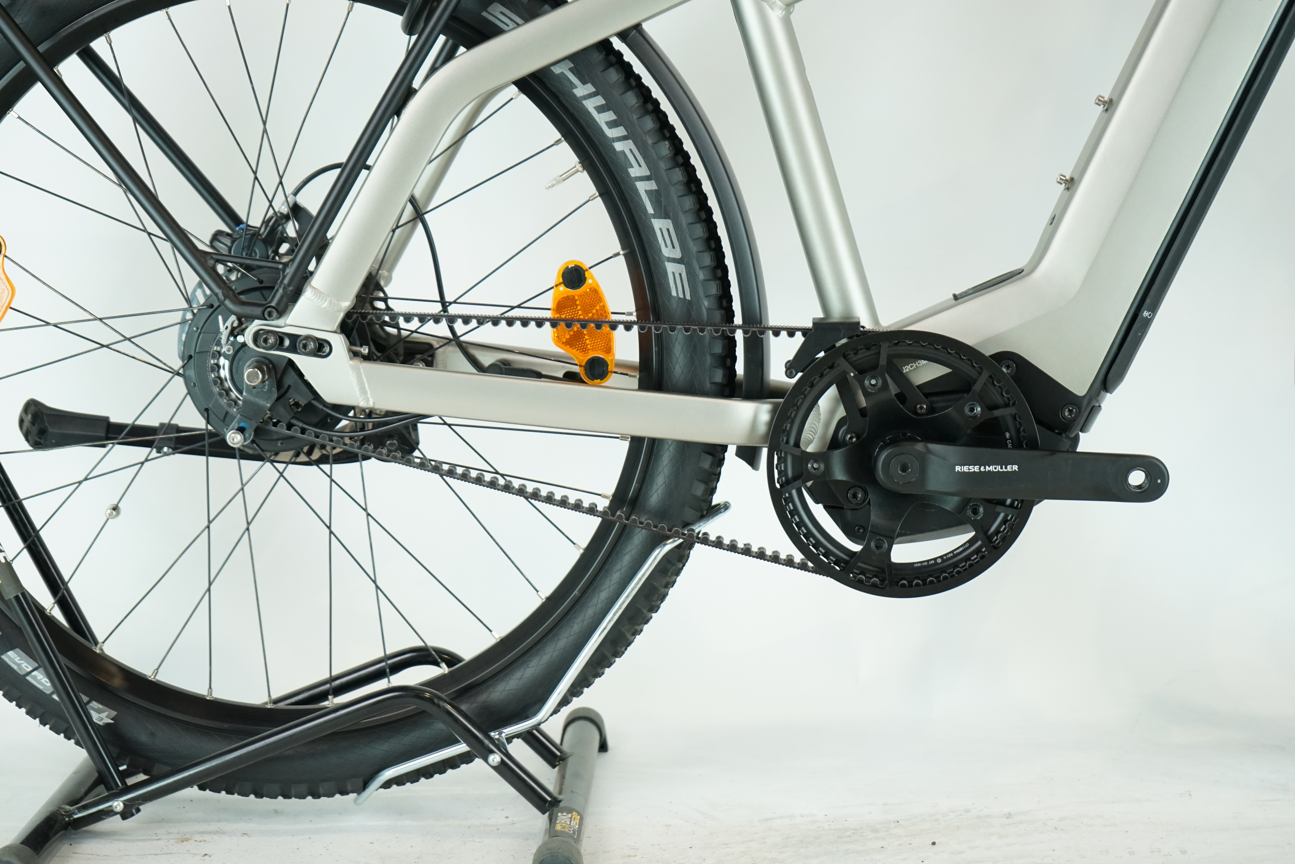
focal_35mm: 70
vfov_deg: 19.5
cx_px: 648
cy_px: 432
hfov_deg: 28.8
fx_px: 2518
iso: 2000
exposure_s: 1/200
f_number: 5.6
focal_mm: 70
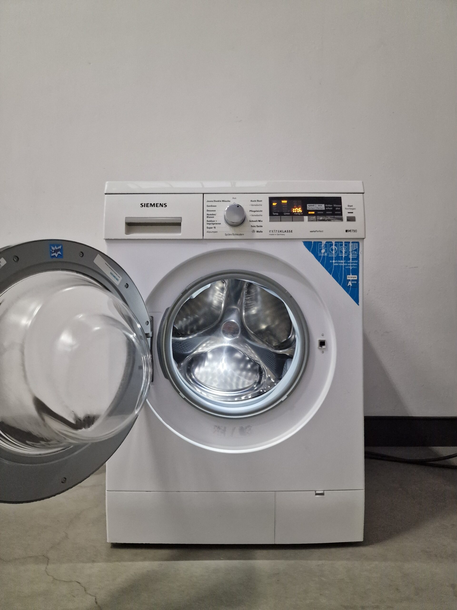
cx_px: 228
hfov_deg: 58.9
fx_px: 405
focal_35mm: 23
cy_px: 305
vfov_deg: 73.9
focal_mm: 6.4
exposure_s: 1/100
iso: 1000
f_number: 1.8
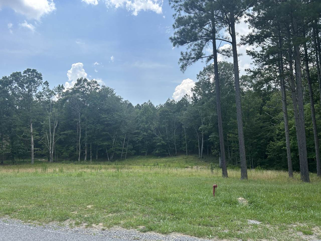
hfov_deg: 67.3
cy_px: 120
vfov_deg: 53.1
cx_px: 160
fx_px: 241
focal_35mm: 26
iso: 50
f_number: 1.5
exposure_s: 1/3704
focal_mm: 5.7
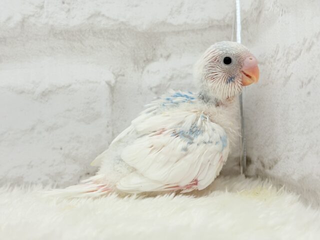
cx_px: 160
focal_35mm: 52
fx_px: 481
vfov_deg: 28.0
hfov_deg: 36.8
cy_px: 120
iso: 64
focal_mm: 5.96
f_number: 1.6
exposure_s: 1/100
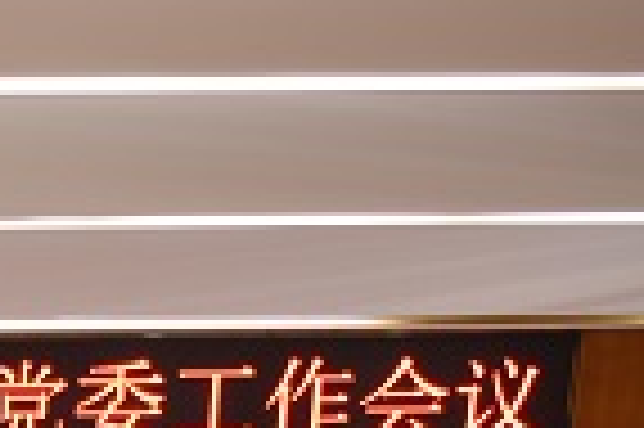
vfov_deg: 7.9
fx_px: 2930
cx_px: -252
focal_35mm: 164
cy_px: 912
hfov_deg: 12.1
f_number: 2.8
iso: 640
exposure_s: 1/30
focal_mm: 36
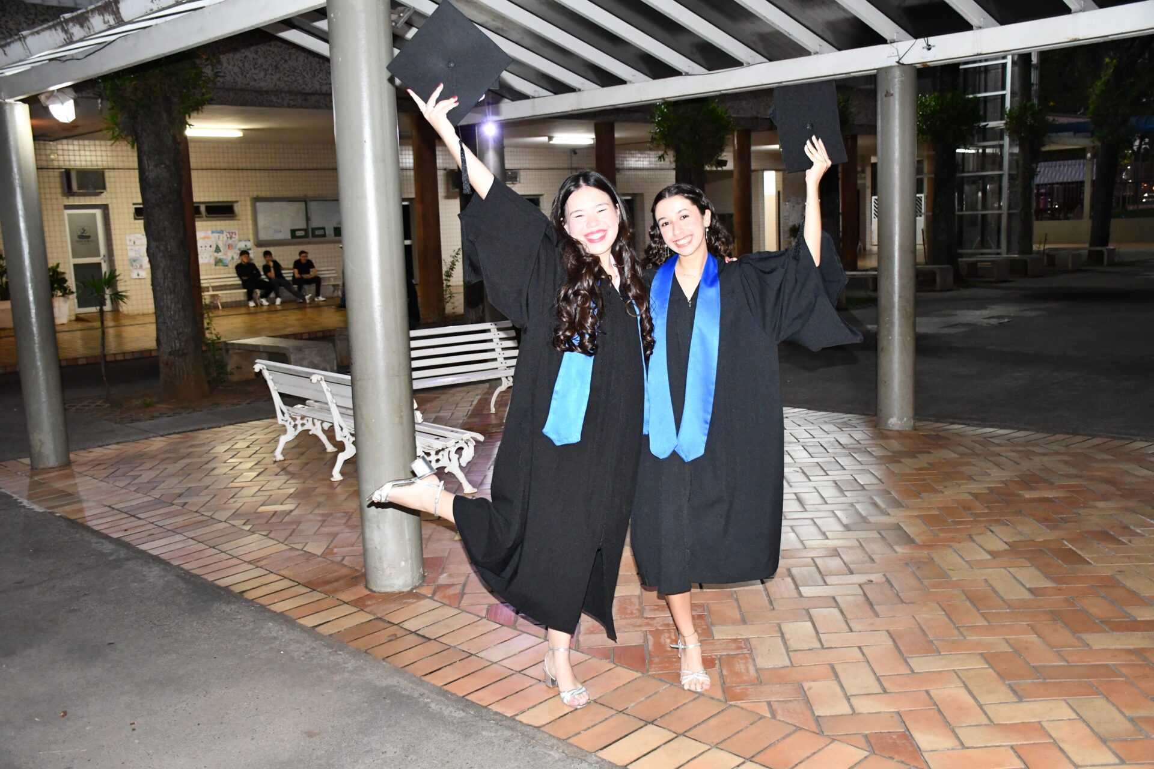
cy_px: 384
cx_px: 577
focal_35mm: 34
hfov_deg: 55.8
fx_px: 1090
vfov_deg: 38.9
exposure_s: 1/60
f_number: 3.8
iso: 2500
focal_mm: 23
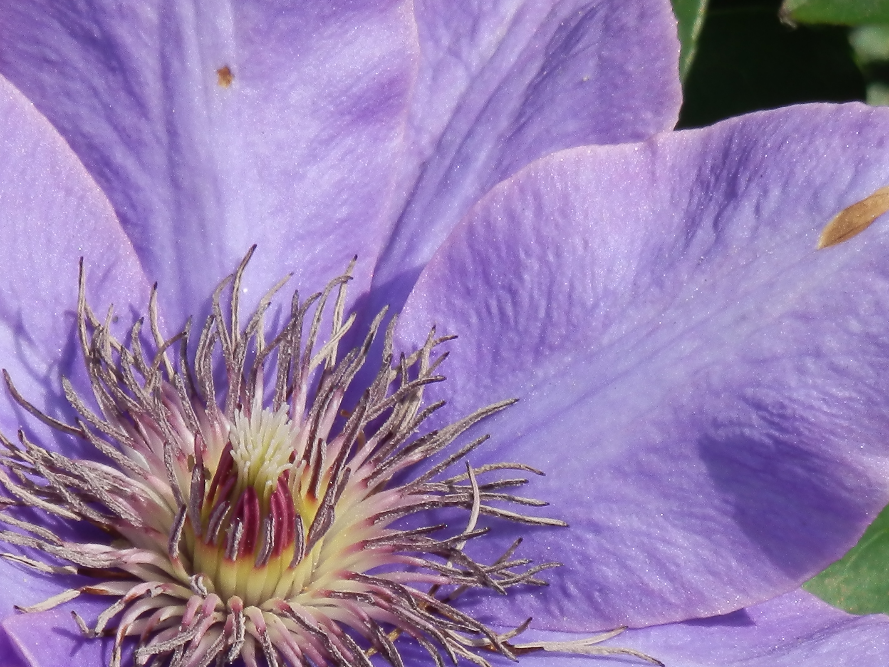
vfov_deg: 1.1
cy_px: 375
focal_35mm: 1294
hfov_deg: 1.5
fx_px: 33227
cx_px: 255
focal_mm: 108
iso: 80
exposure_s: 1/250
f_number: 6.9
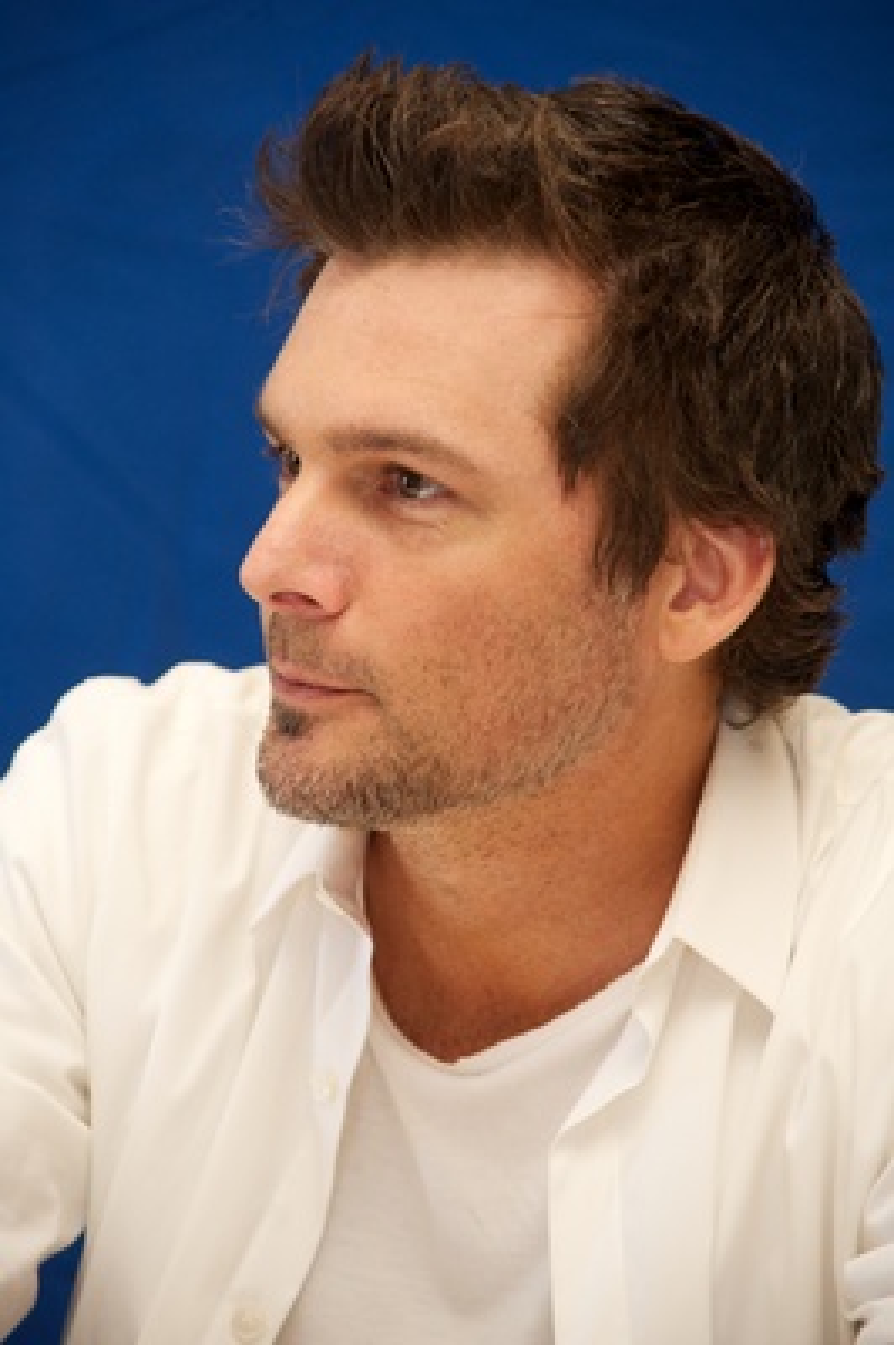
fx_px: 6716
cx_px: 447
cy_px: 672
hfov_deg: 7.6
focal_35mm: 180
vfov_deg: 11.4
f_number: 5.6
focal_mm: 180
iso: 1000
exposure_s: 1/80
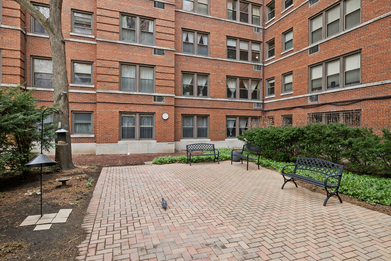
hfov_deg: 84.0
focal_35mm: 20
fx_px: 217
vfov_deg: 61.9
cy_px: 132
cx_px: 202
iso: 400
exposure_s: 1/100
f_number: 8
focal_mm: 19
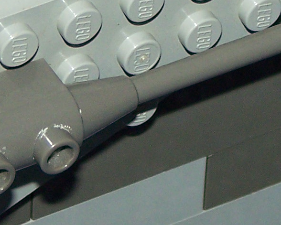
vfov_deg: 3.5
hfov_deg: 4.4
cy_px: 38
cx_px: 202
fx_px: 3678
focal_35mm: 442
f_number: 3.2
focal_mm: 15.6
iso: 80
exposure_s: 1/80
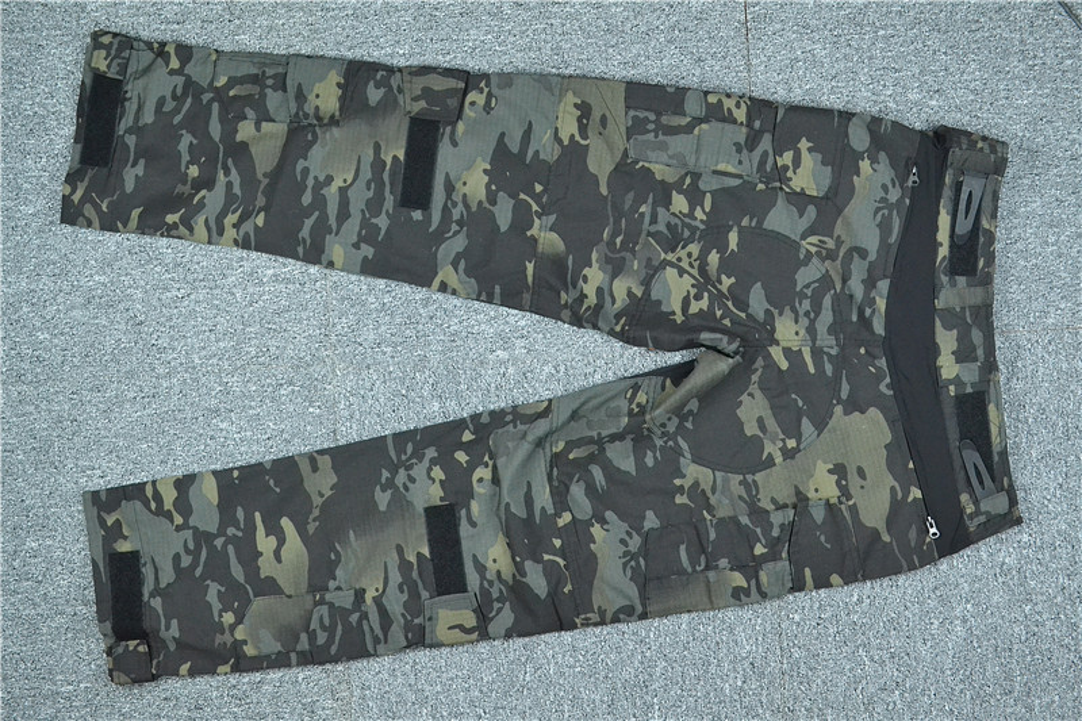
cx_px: 541
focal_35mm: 45
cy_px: 360
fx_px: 1352
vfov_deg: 29.9
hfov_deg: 43.6
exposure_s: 1/80
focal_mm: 30
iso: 3200
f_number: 8
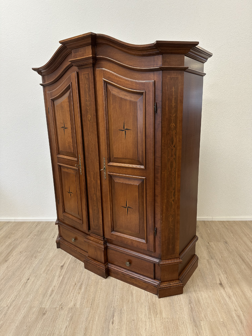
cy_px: 168
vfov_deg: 71.6
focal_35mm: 24
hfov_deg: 56.8
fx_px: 233
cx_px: 126
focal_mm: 6.9
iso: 125
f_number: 1.8
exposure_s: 1/50
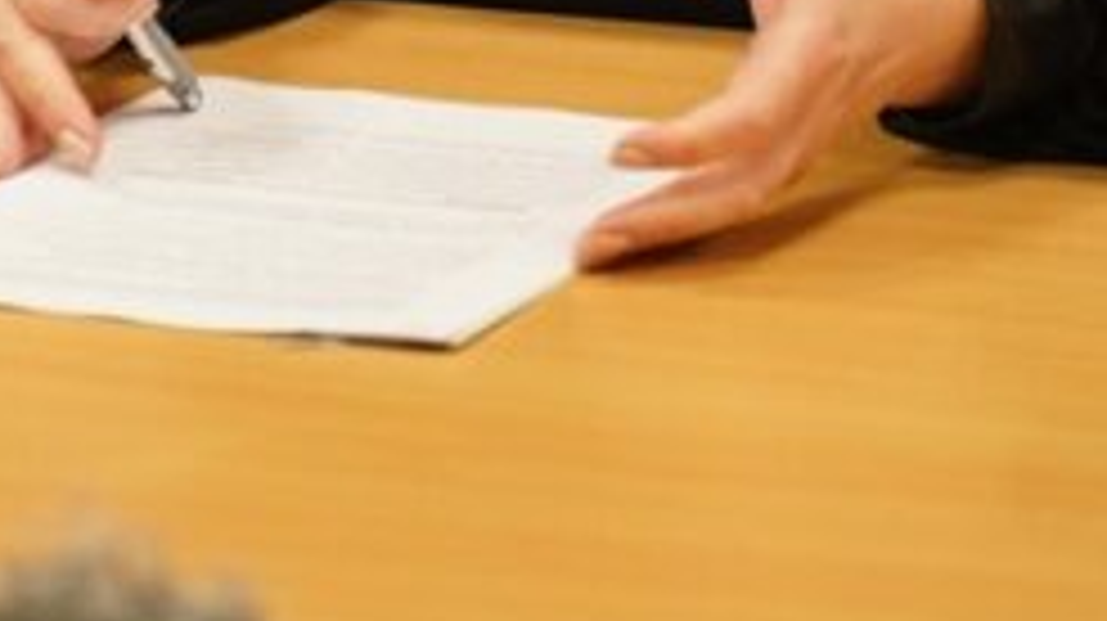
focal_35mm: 327
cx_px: 122
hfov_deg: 6.6
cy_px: -763
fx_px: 9592
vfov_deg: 3.7
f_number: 2.8
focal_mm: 75
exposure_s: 1/250
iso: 1250
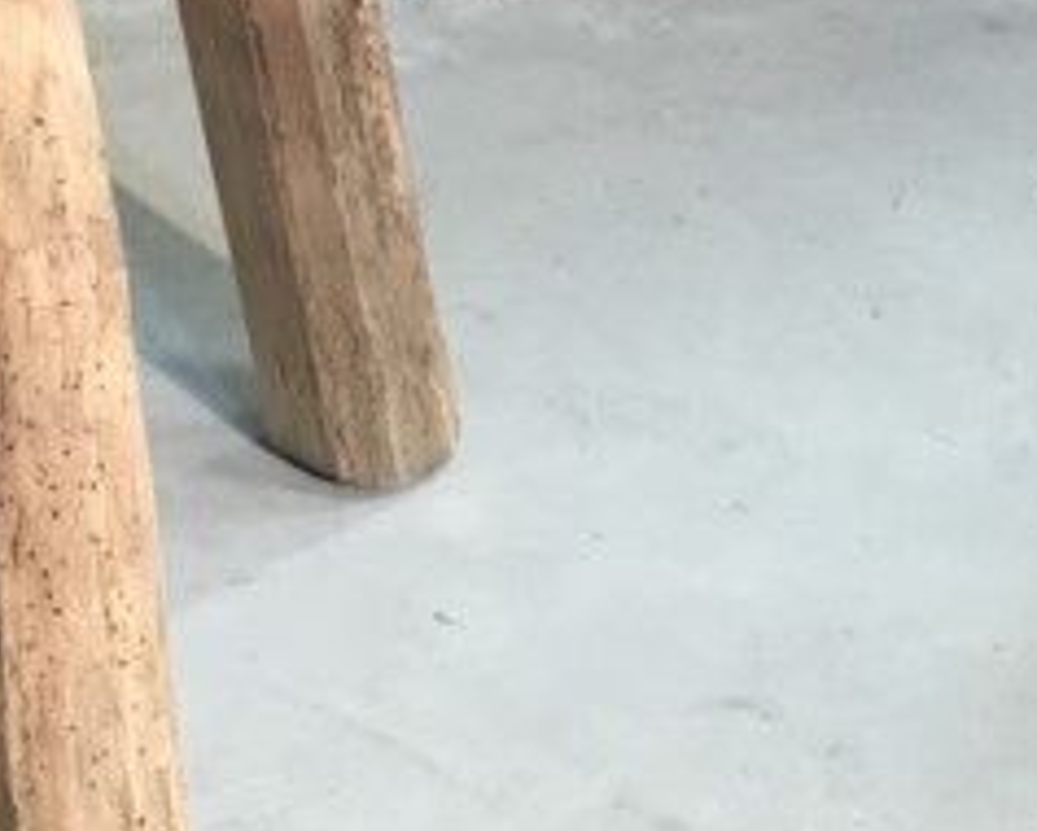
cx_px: -214
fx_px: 3133
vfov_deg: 14.3
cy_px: -346
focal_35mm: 102
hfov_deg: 17.9
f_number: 2.4
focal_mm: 3.3
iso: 125
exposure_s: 1/33
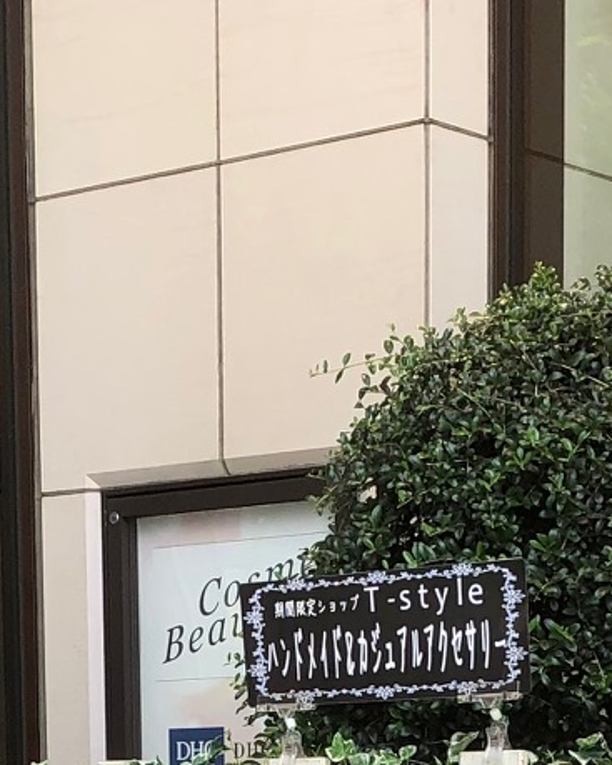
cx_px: 260
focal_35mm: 120
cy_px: 1173
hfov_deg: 12.8
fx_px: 2718
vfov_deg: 14.8
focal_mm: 3.99
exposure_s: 1/291
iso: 20
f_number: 1.8
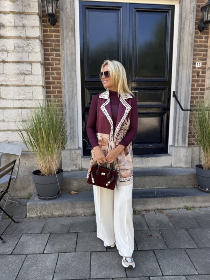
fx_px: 194
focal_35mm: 24
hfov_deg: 56.8
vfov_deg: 71.6
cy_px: 140
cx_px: 105
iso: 80
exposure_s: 1/503
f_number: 1.78
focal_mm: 6.76
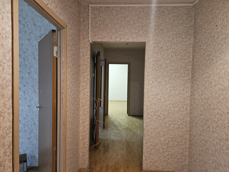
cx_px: 114
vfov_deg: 58.9
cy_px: 86
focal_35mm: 23
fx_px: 152
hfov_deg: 73.9
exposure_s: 1/50
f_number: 1.8
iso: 640
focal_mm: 5.4
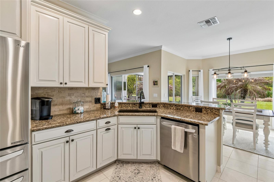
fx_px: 114
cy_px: 91
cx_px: 137
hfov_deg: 100.4
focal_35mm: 15
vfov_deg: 77.3
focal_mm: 10
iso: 100
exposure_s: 1/20
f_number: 7.1
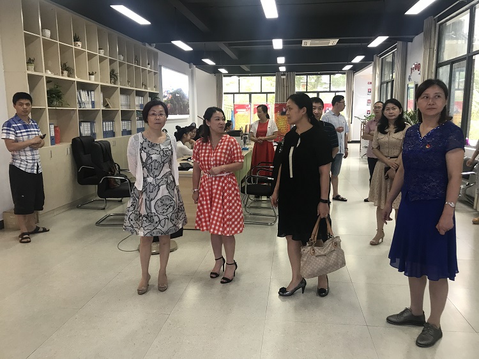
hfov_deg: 63.5
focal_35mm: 28
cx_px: 240
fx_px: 387
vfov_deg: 49.7
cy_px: 180
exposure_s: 1/20
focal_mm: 3.99
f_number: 1.8
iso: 32
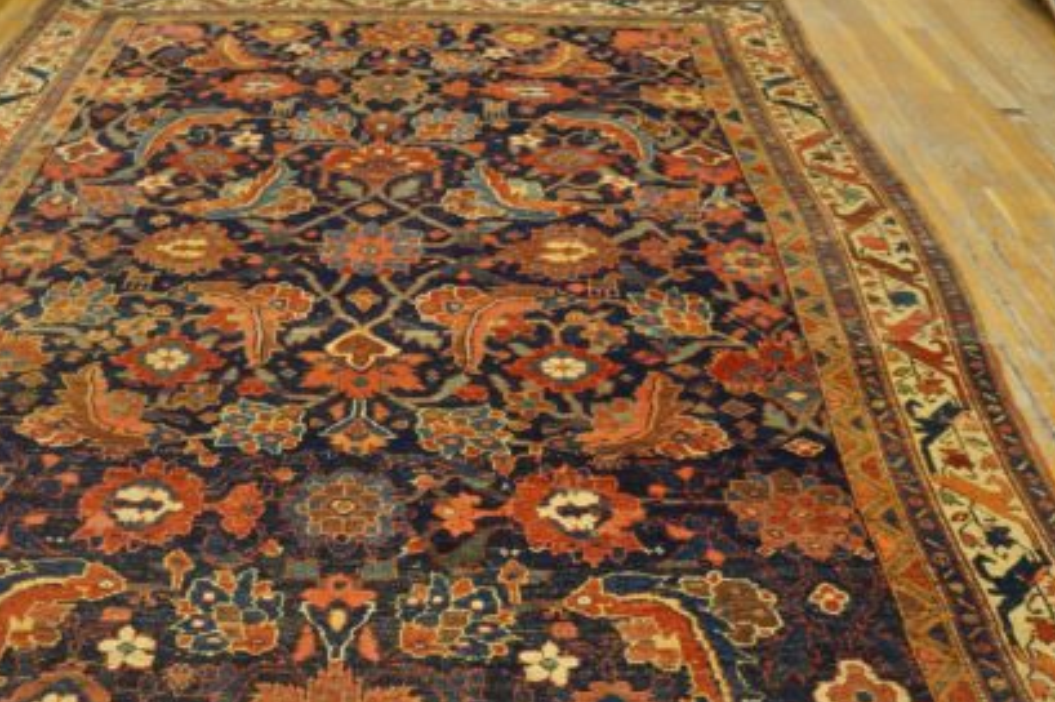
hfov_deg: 43.8
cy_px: 494
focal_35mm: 44
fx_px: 1288
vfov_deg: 30.1
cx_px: 340
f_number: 4
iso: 1250
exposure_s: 1/60
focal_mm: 20
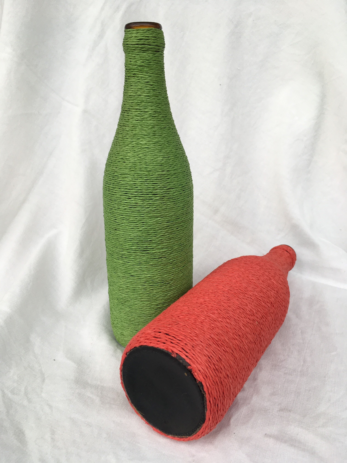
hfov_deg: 48.2
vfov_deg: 61.7
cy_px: 232
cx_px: 174
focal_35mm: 29
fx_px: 388
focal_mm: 4.15
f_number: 2.2
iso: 32
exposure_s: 1/100
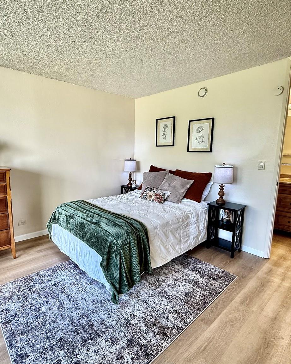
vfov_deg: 83.3
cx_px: 126
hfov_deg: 70.5
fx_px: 205
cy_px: 182
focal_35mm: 19
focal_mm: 2.22
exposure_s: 1/120
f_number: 2.2
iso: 125
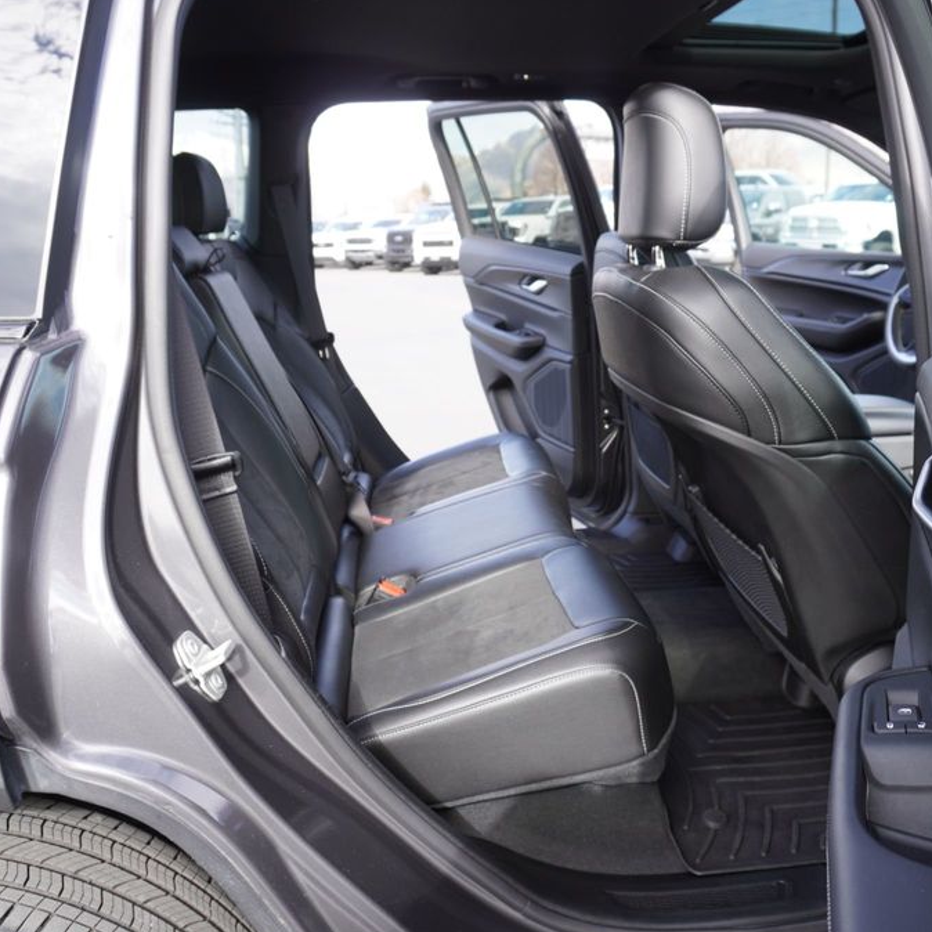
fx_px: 944
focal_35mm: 31
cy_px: 469
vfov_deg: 52.5
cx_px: 517
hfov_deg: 52.4
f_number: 4.5
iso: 100
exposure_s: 1/80
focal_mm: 16
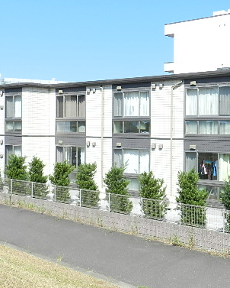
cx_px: 209
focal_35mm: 53
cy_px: 138
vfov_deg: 35.3
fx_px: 451
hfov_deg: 27.6
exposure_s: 1/800
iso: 160
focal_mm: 5.6
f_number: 4
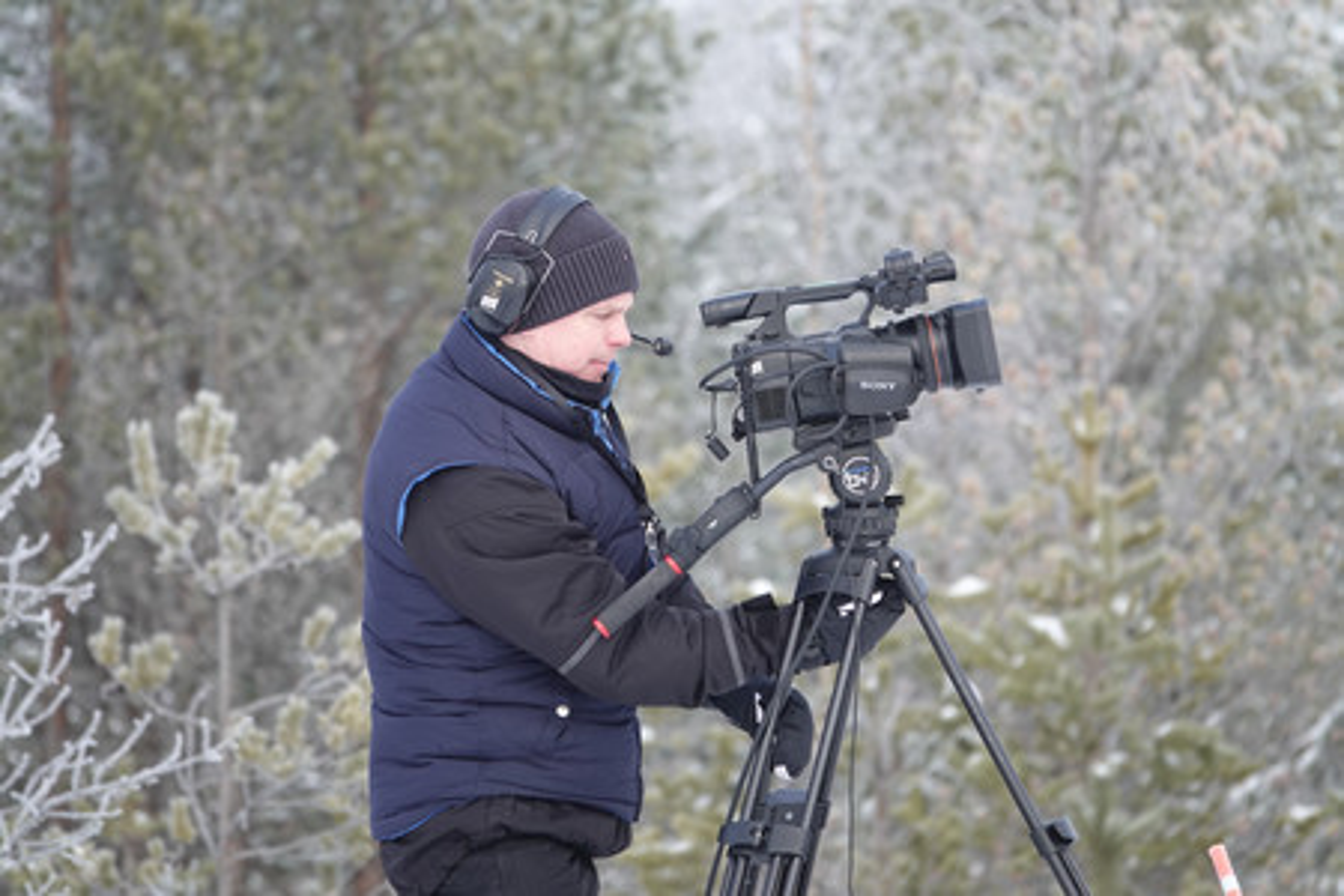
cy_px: 448
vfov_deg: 3.2
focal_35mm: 435
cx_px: 672
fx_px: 16239
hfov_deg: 4.7
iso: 200
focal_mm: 159.66
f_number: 4
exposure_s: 1/250
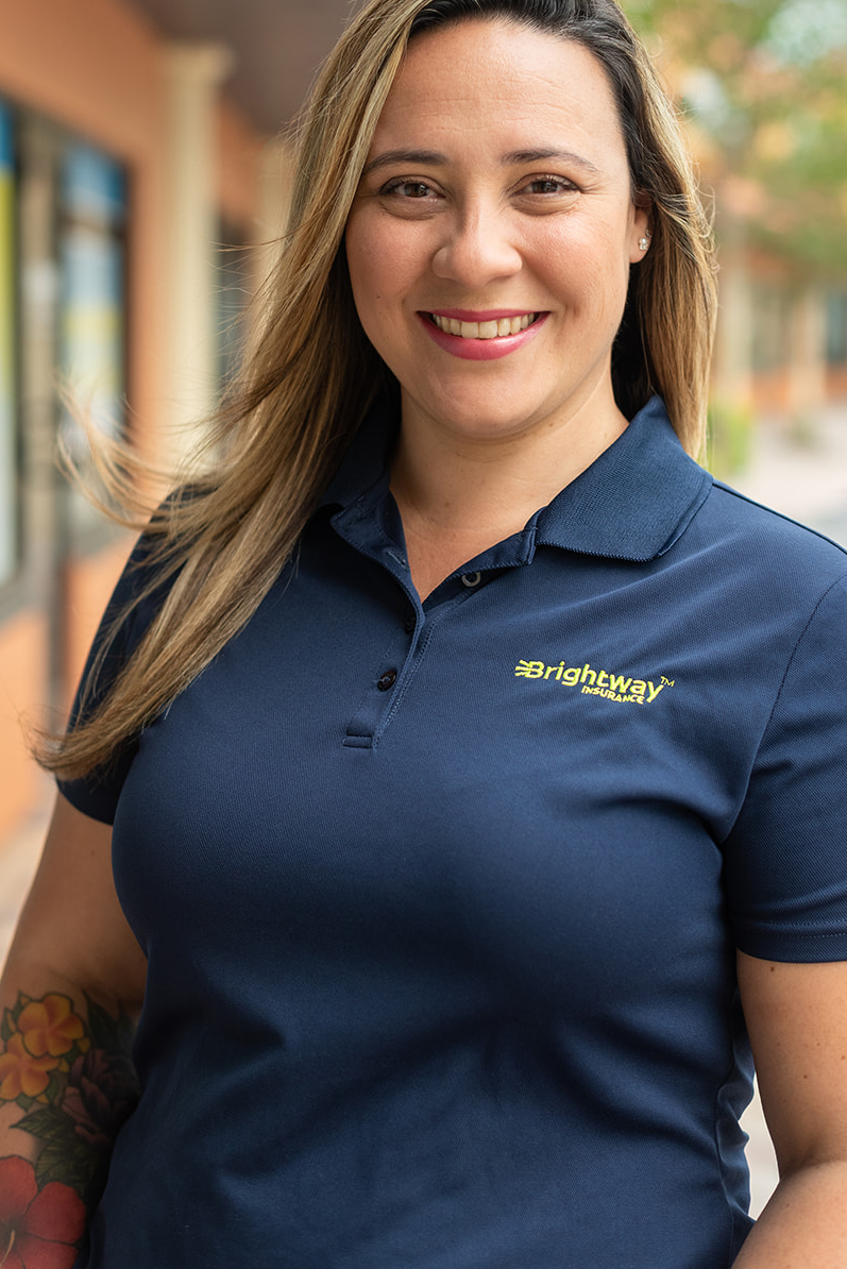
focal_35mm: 67
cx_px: 478
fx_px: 2362
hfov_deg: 20.3
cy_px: 432
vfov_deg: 29.9
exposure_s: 1/800
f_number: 2.8
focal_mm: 50
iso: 400
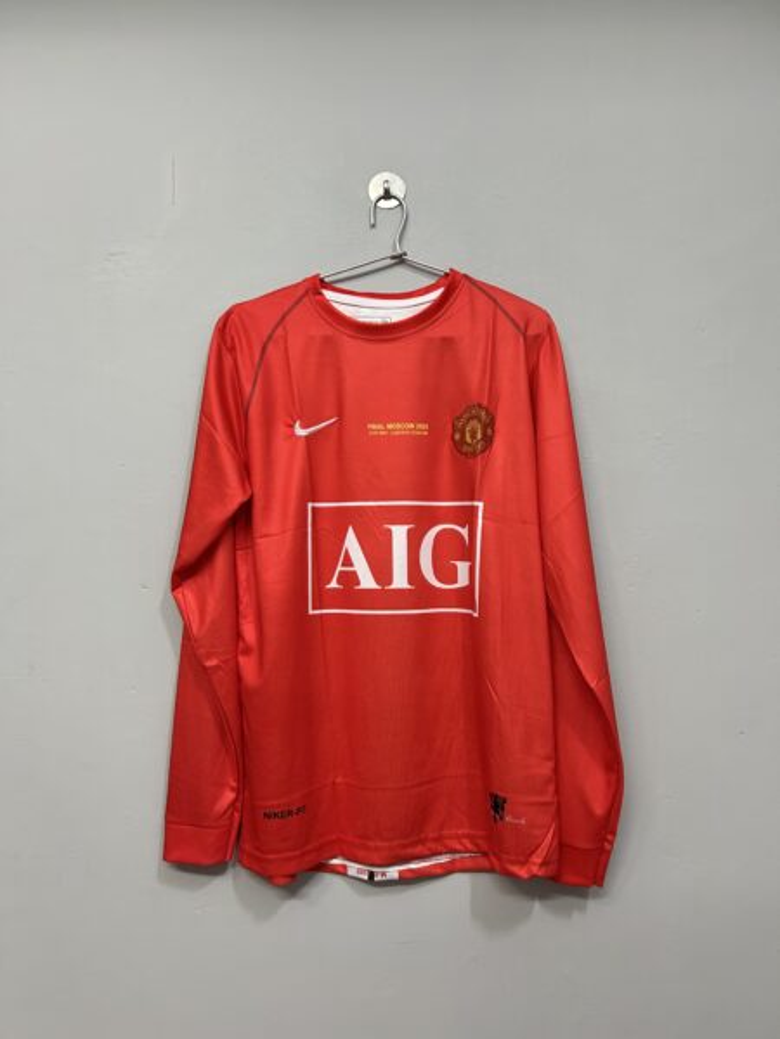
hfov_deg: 53.1
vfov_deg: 67.3
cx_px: 390
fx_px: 781
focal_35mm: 26
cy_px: 520
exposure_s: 1/50
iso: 250
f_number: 1.5
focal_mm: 5.7
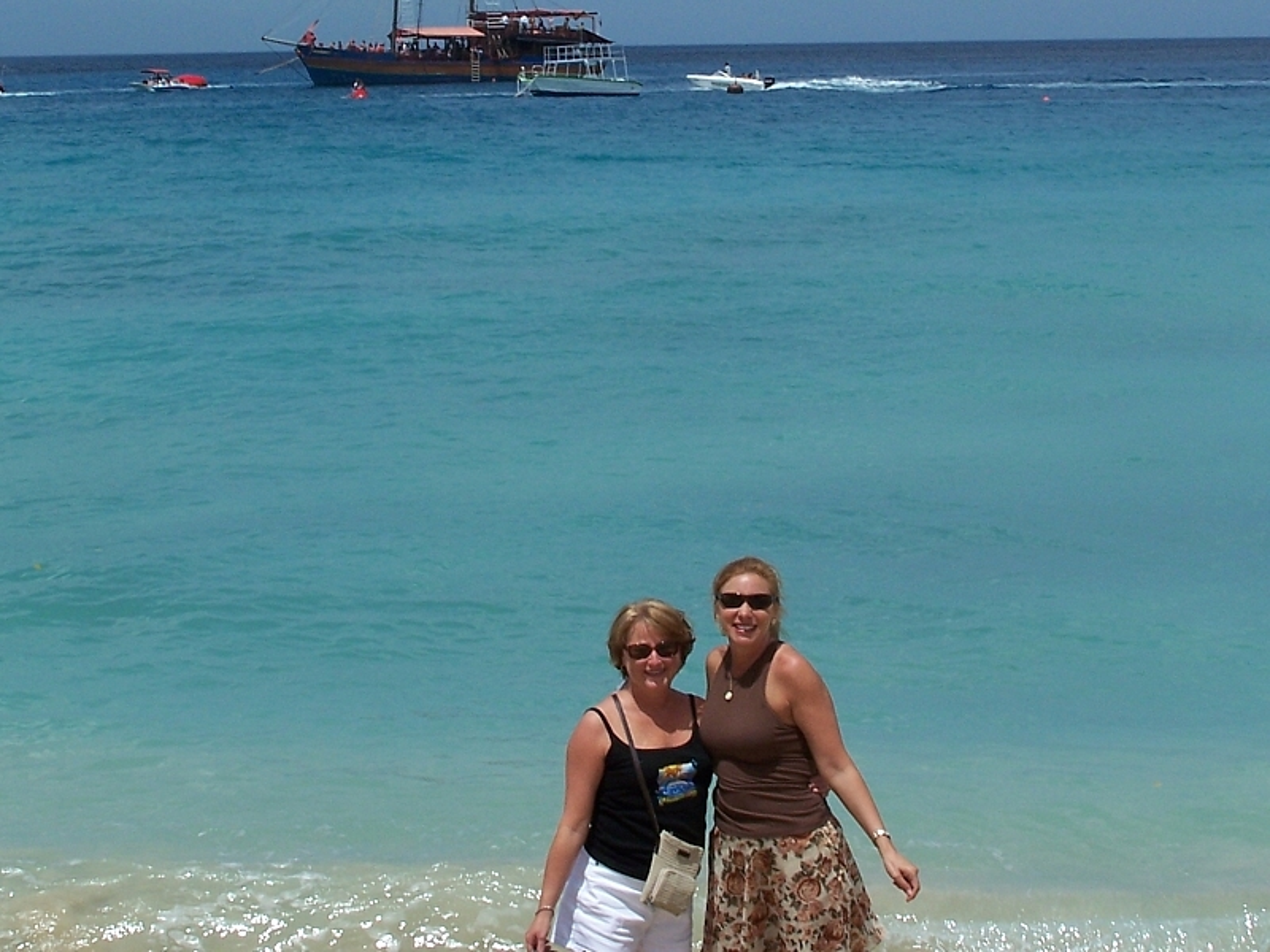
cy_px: 476
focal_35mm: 59
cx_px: 635
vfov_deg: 24.8
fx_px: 2165
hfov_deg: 32.7
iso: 80
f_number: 6.3
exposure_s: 1/800
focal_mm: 9.8
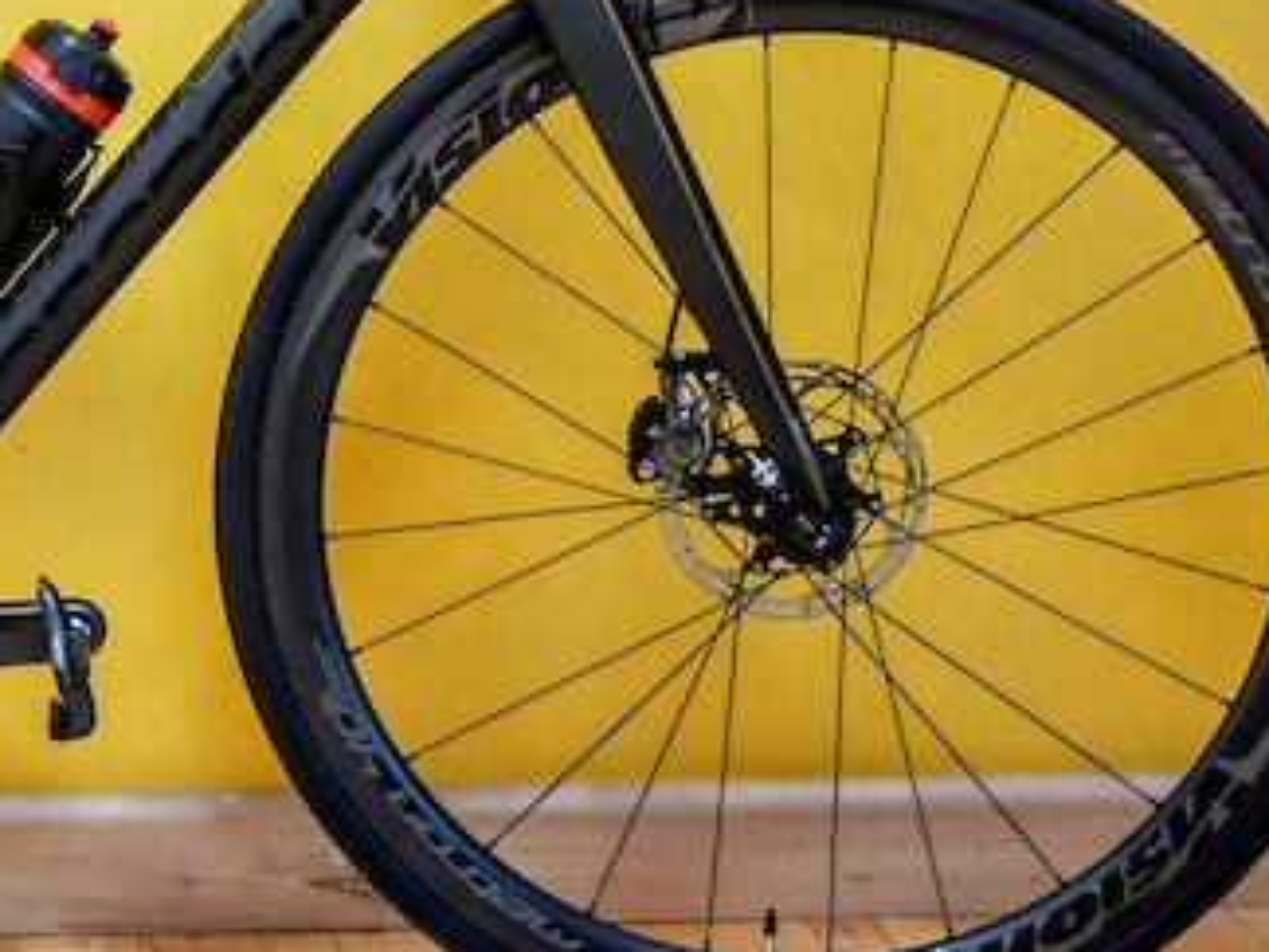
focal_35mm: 89
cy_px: 129
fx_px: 3263
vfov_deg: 16.4
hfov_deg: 21.2
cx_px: -4
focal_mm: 6.4
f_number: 3.9
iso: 80
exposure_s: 1/5
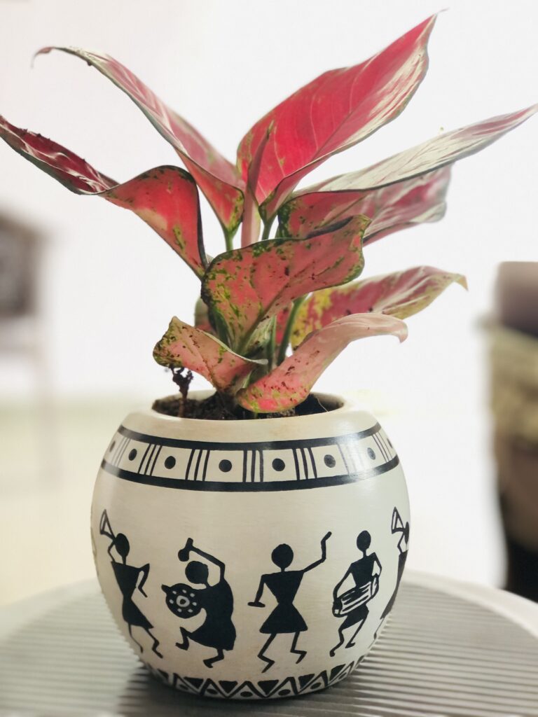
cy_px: 358
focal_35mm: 57
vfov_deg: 33.8
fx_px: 1181
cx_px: 269
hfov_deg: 25.7
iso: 160
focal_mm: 6.6
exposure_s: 1/33
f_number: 2.8
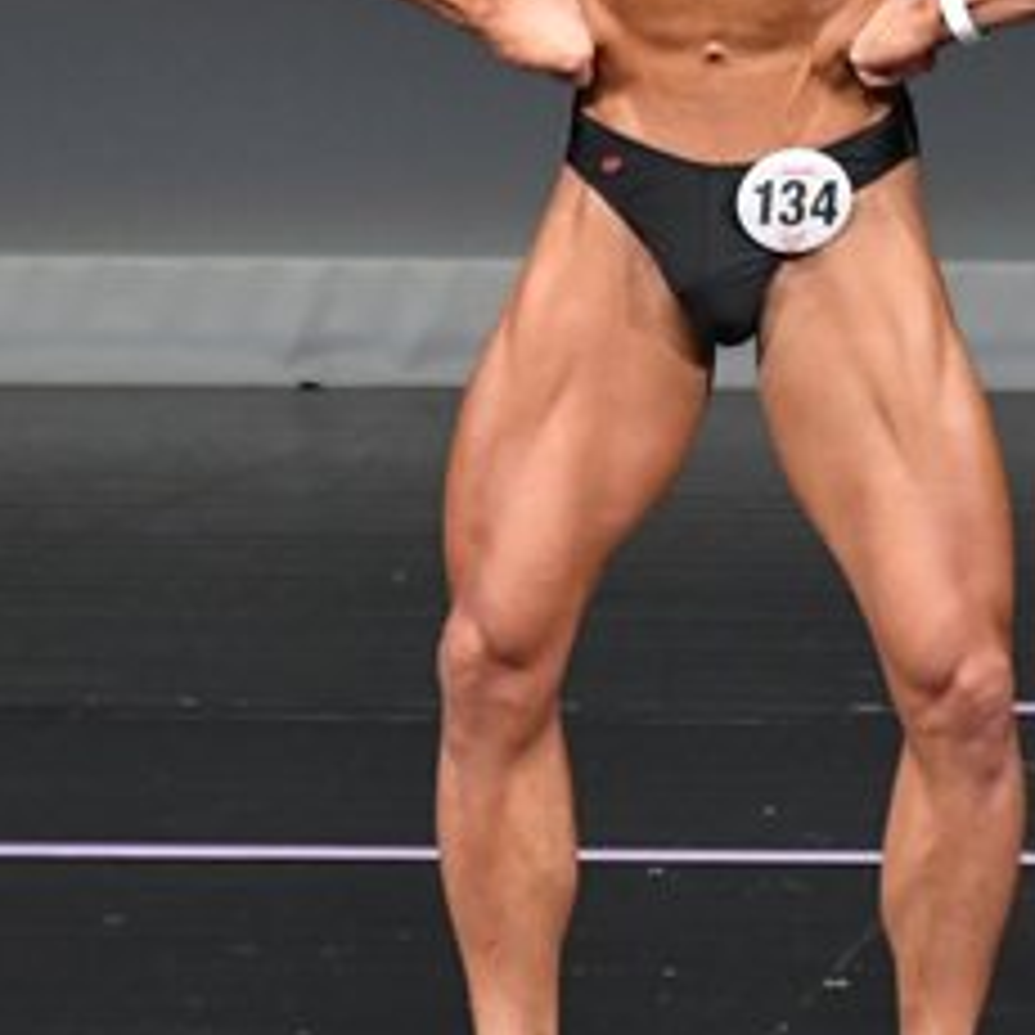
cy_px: 194
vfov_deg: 1.8
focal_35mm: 988
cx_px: 947
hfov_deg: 1.8
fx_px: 33421
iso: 4000
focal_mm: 230
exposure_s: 1/400
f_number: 5.6
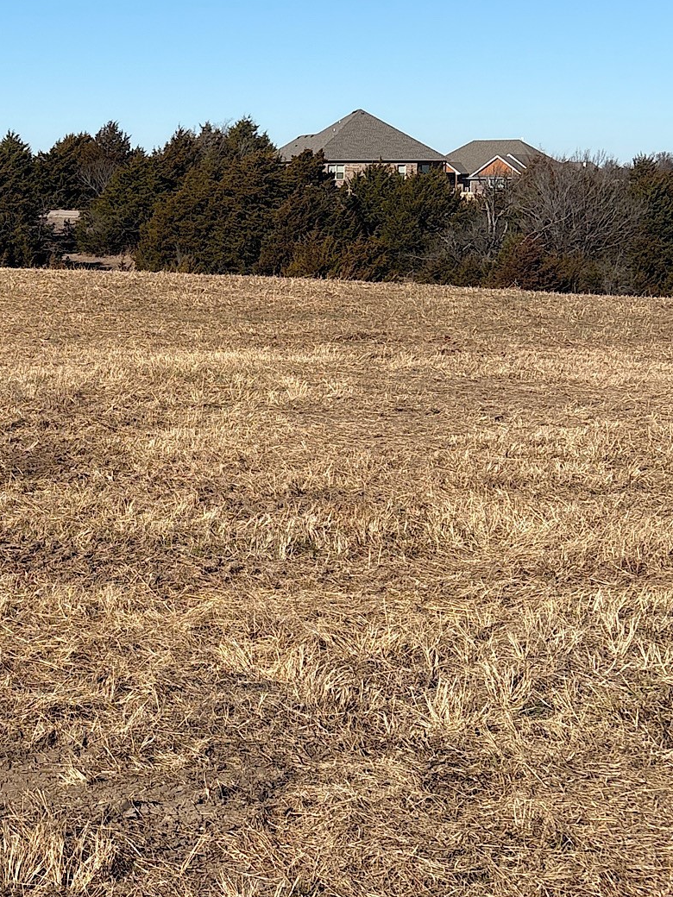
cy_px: 339
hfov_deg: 27.8
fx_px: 1244
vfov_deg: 39.4
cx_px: -57
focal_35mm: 48
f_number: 1.6
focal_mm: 5.96
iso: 50
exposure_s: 1/4950
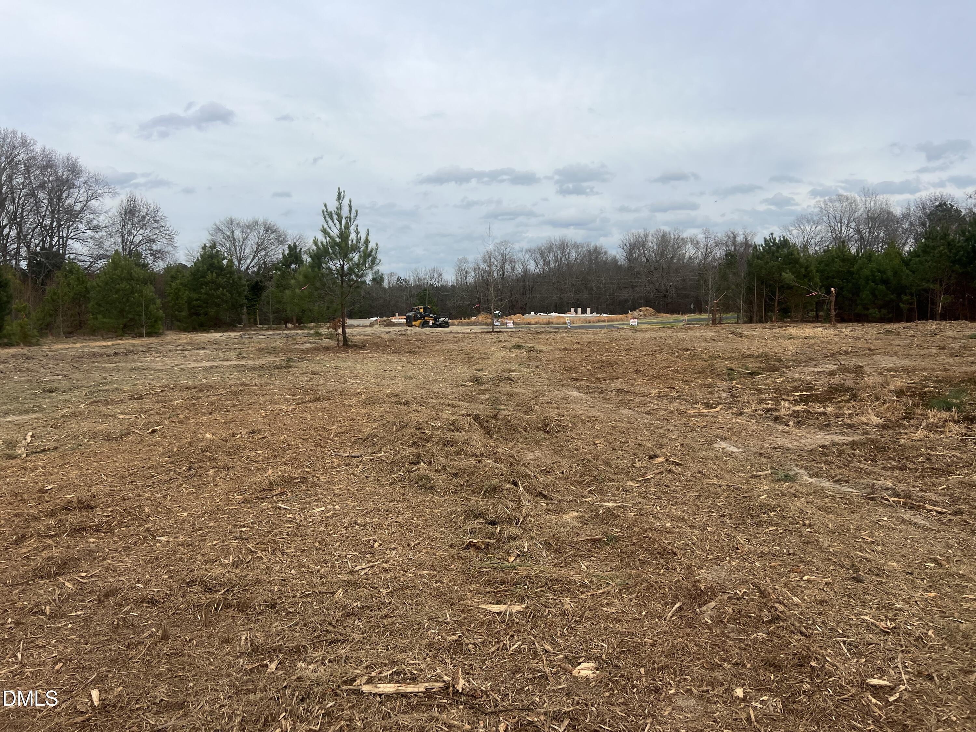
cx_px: 488
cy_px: 366
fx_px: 733
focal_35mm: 26
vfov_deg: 53.1
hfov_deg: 67.3
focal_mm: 5.7
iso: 50
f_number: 1.5
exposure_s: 1/1553
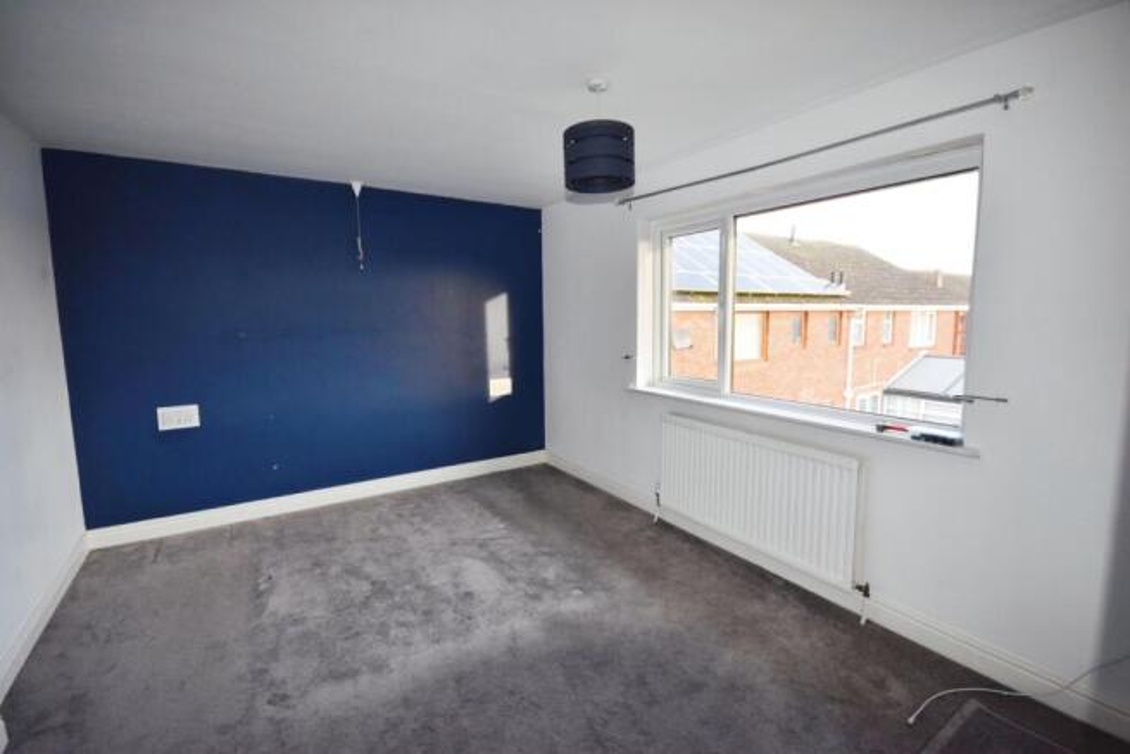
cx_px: 565
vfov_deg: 77.4
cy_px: 377
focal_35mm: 15
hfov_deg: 100.4
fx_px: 471
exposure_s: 1/100
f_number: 5
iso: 800
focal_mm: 10
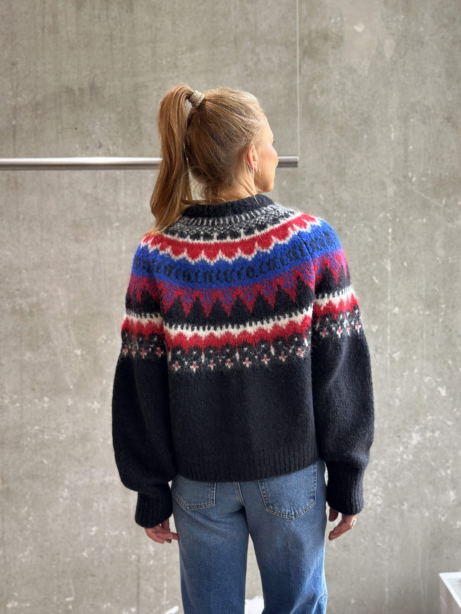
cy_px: 307
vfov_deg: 39.7
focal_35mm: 48
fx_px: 852
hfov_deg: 30.3
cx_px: 230
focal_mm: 6.86
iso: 125
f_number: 1.78
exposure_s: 1/102
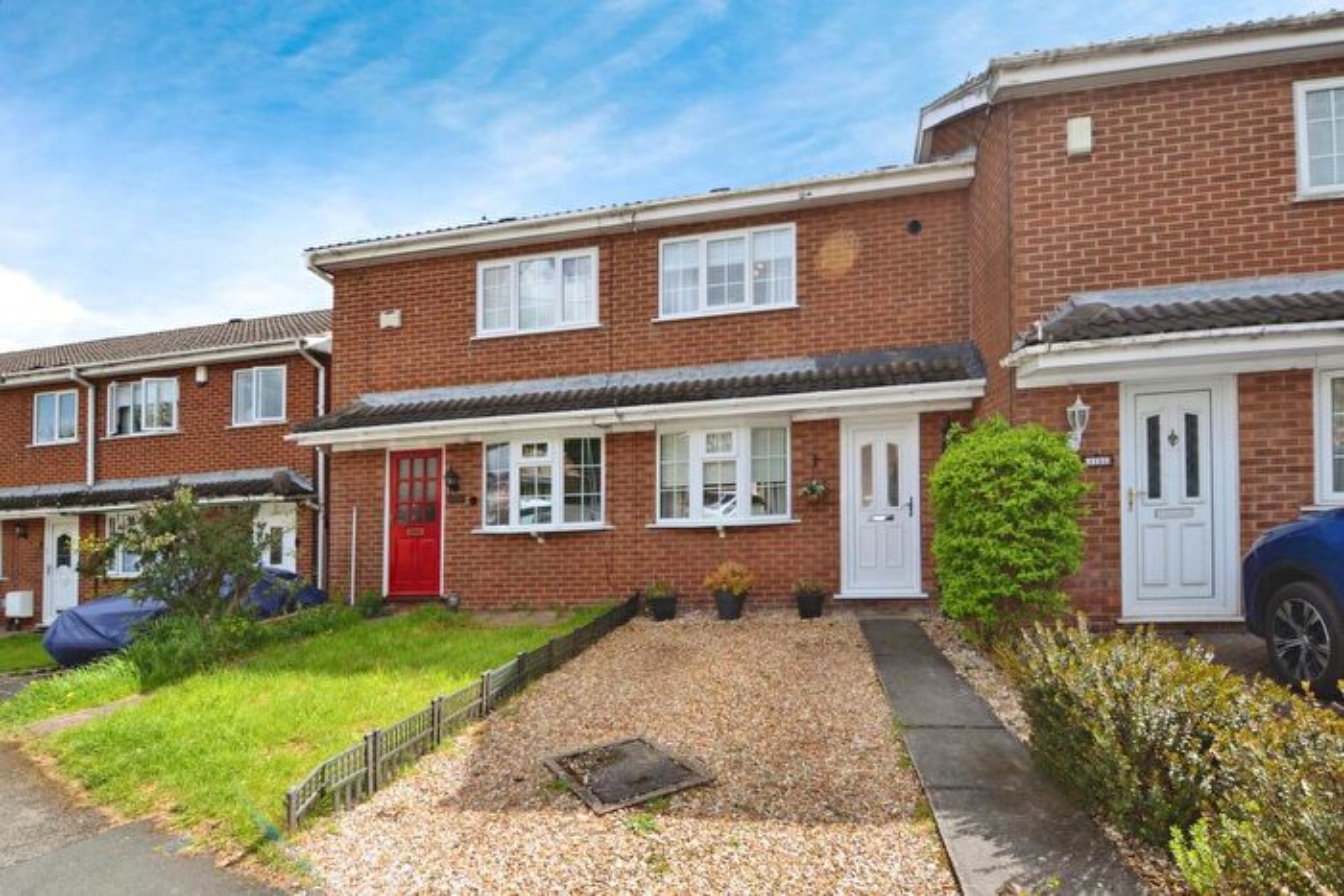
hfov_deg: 95.0
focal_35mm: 16
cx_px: 672
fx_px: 616
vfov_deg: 72.1
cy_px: 448
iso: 100
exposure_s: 1/200
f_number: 6.3
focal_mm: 11
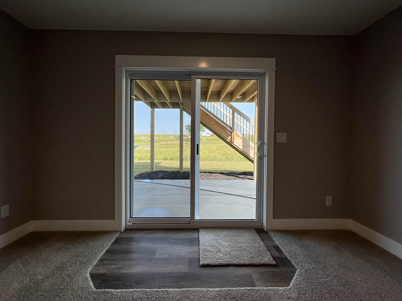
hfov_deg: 102.1
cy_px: 144
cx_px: 199
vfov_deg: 85.6
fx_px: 163
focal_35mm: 14
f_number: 1.8
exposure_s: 1/299
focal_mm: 1.57
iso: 32
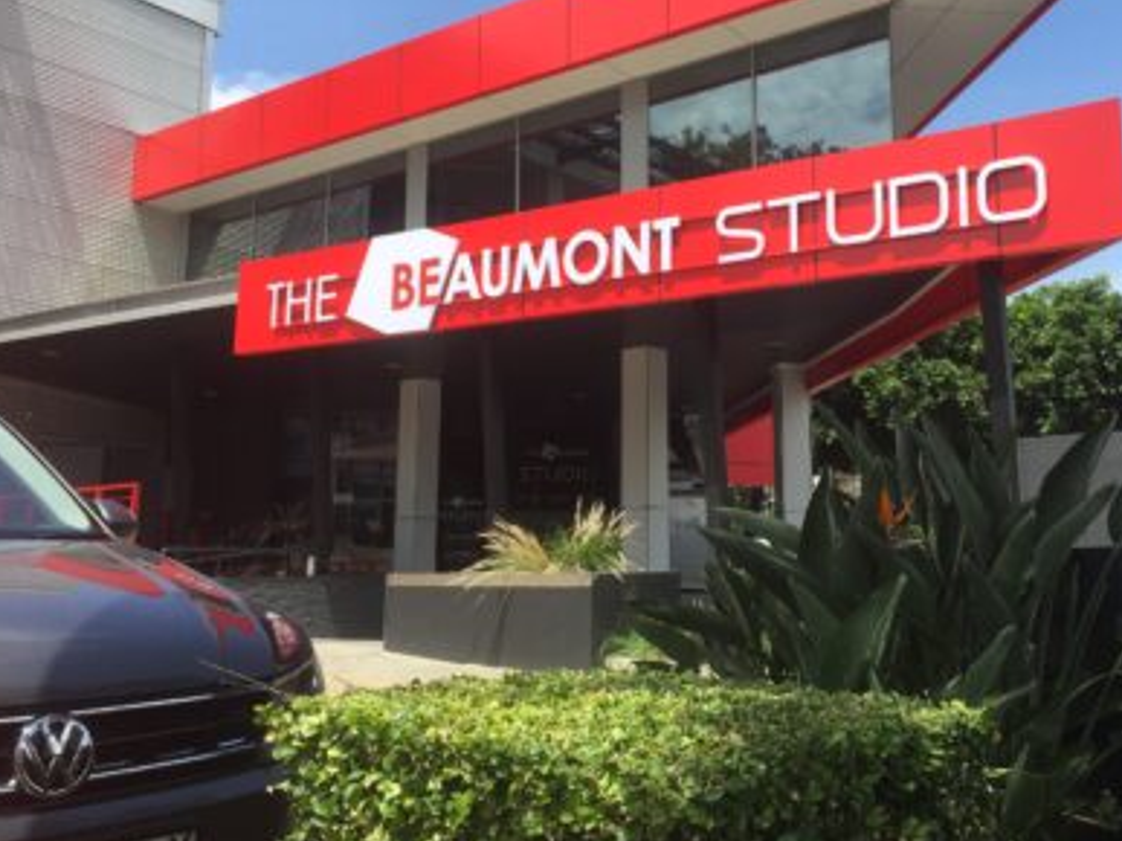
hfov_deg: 51.0
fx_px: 1166
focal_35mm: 36
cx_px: 681
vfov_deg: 39.5
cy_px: 351
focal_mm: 4.15
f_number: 2.2
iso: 32
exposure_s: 1/1199
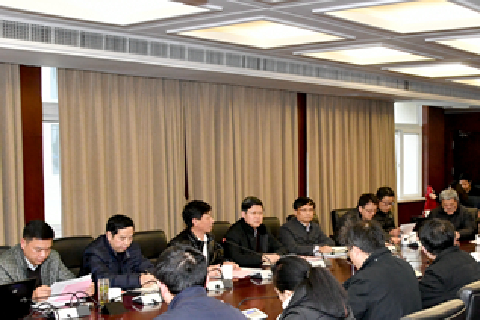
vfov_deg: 25.3
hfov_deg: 37.1
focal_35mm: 53
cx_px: 324
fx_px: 706
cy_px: 215
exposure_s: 1/60
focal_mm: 24
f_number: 8
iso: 2800
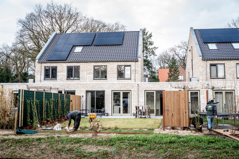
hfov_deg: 50.7
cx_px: 120
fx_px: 252
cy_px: 80
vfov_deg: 35.1
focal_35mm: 38
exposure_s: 1/200
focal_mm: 38
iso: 80
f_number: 2.8
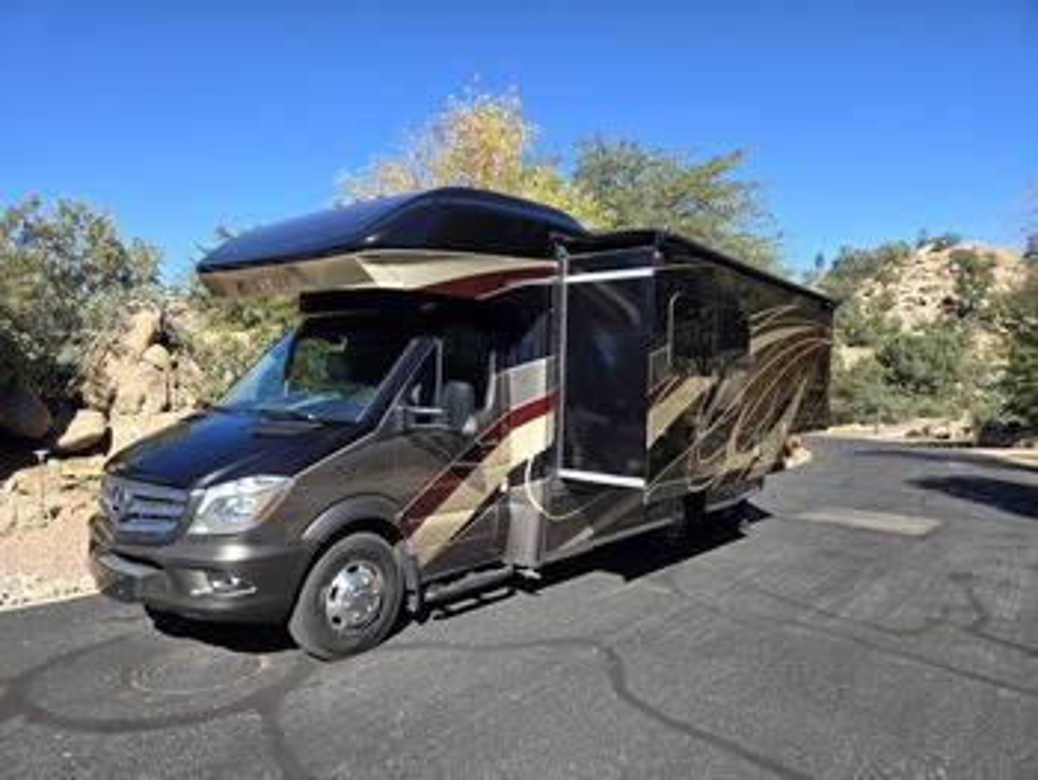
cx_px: 519
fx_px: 690
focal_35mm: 23
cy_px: 390
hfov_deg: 73.9
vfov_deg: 58.9
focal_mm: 5.4
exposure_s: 1/1053
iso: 25
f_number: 1.8
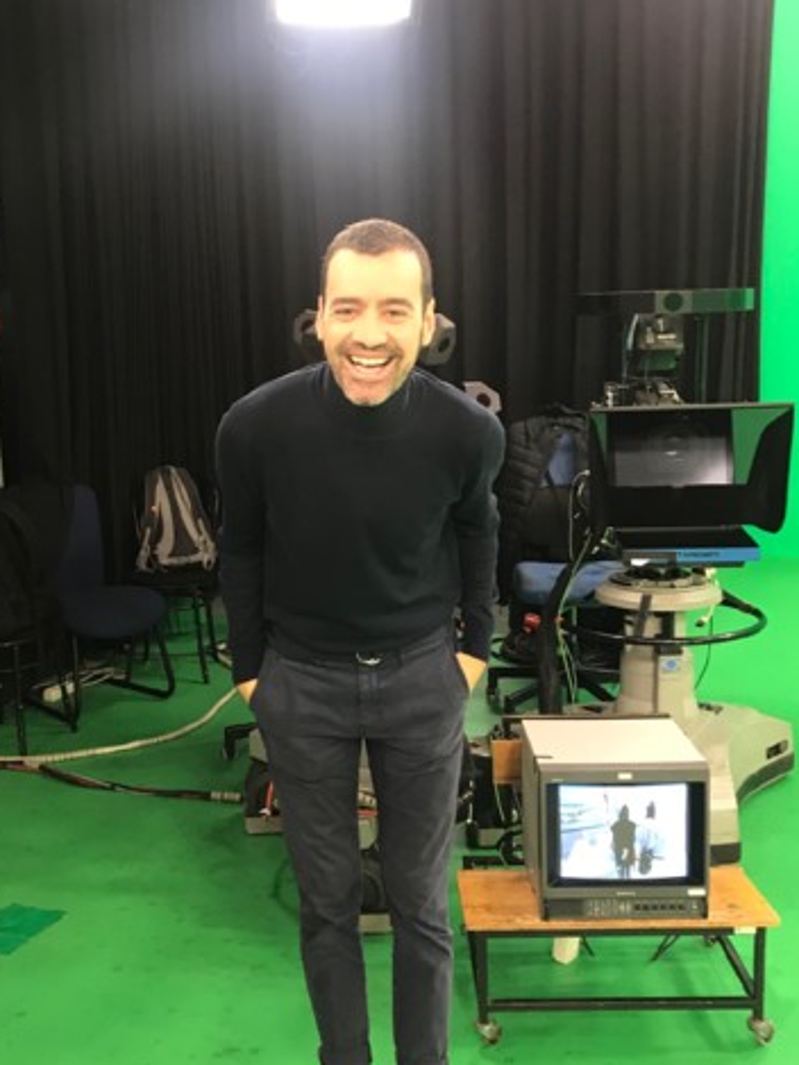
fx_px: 1323
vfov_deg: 43.8
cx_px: 309
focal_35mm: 43
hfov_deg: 33.5
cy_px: 561
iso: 40
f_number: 1.8
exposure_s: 1/20
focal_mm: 3.99
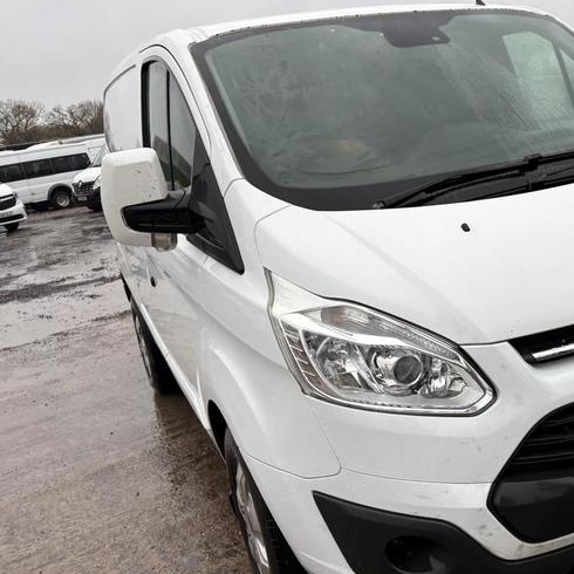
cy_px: 286
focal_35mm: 42
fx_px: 788
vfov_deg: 40.0
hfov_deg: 37.6
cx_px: 506
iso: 32
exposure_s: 1/122
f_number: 1.6
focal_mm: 5.96
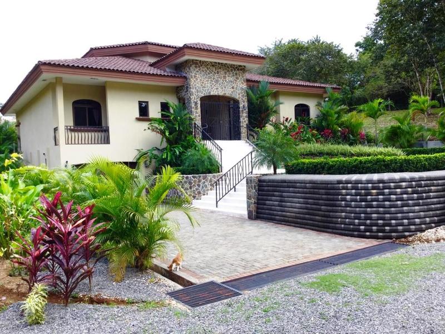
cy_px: 167
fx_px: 399
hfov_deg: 58.4
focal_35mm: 31
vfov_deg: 45.4
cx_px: 222
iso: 25
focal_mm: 3.3
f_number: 2.4
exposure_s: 1/179
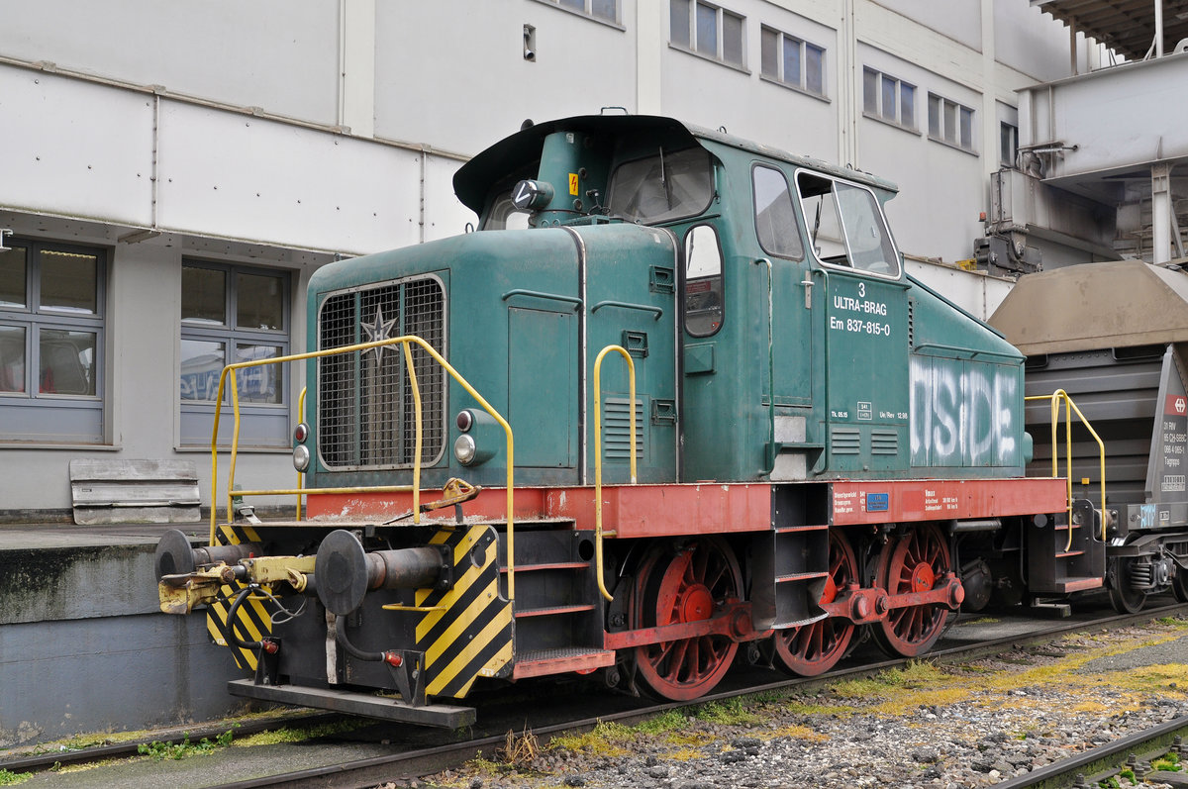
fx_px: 1285
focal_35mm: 39
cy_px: 394
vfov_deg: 34.1
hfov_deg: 49.6
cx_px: 594
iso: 400
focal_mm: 26
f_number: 5
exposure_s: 1/100
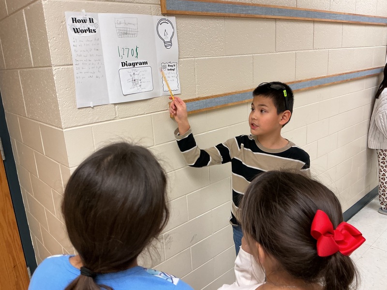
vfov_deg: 48.2
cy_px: 145
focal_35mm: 29
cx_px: 194
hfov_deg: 61.7
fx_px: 324
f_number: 1.8
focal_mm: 3
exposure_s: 1/60
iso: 64
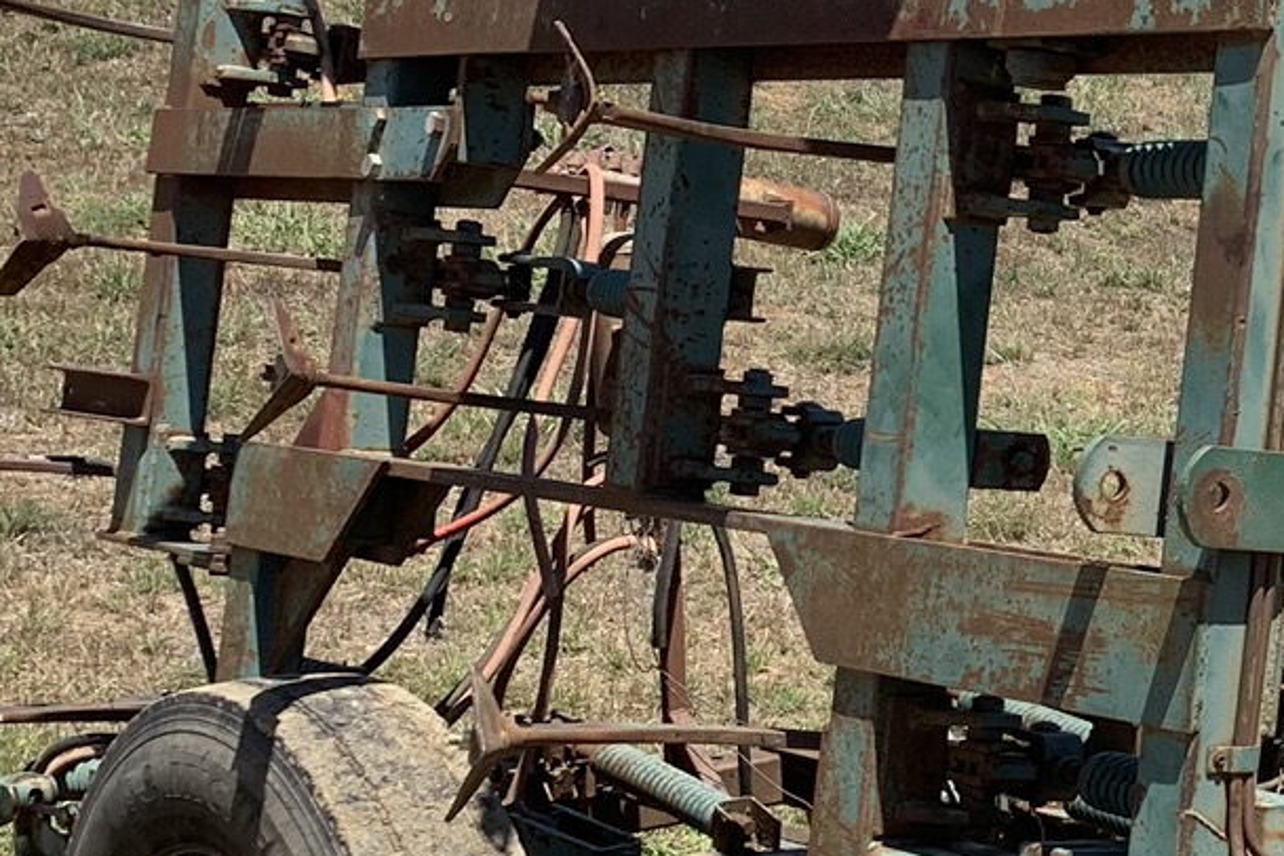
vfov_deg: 15.0
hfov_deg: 20.0
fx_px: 3245
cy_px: 346
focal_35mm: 91
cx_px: 1801
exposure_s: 1/1560
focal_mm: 4.25
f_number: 1.8
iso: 25
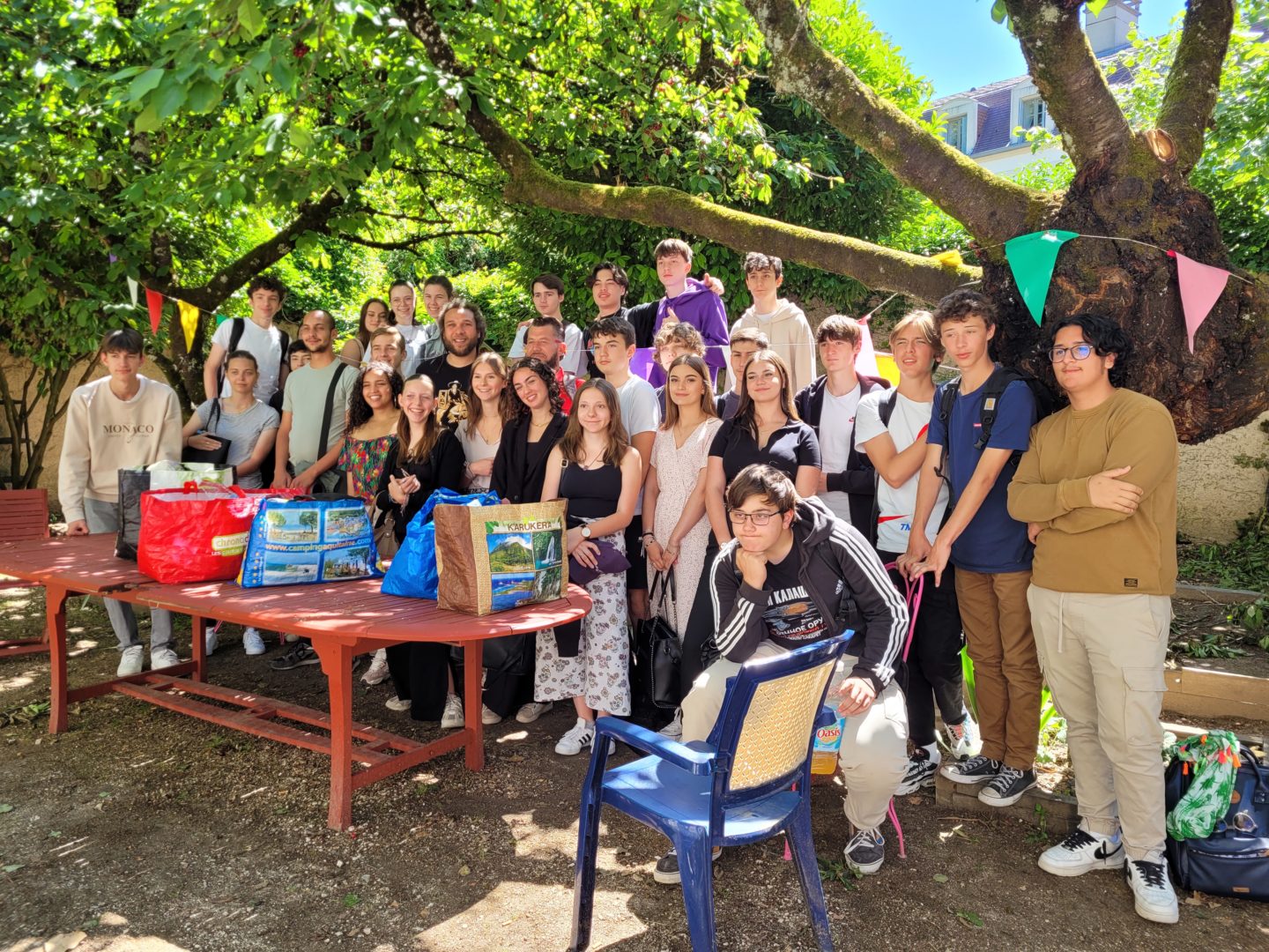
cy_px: 476
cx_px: 634
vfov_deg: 53.1
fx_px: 953
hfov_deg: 67.3
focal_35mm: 26
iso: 40
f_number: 1.8
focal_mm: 5.4
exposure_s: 1/208
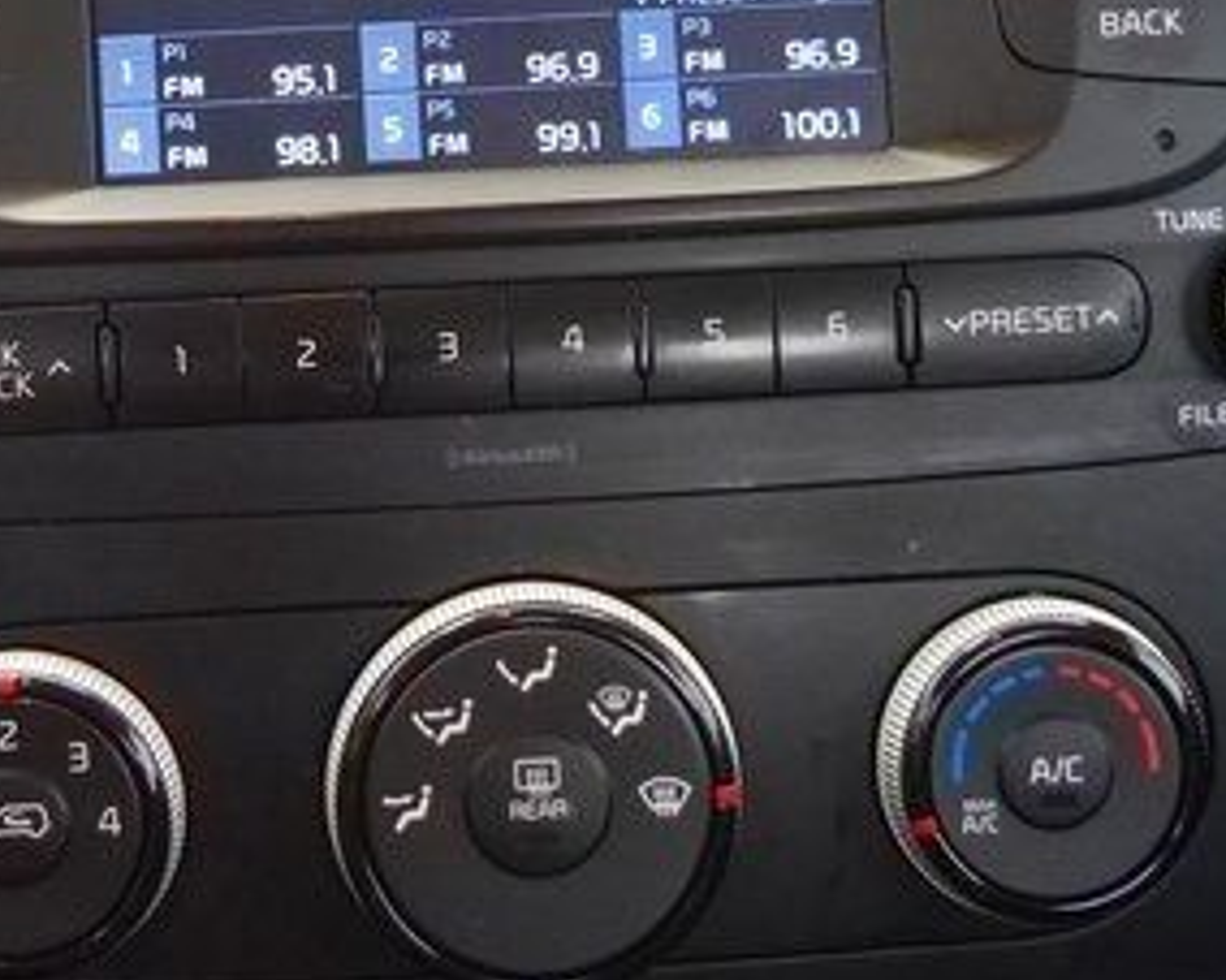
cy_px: 242
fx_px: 3192
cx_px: 449
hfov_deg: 21.7
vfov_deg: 17.4
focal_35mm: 88
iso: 3200
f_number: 4.1
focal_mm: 20
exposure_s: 1/40
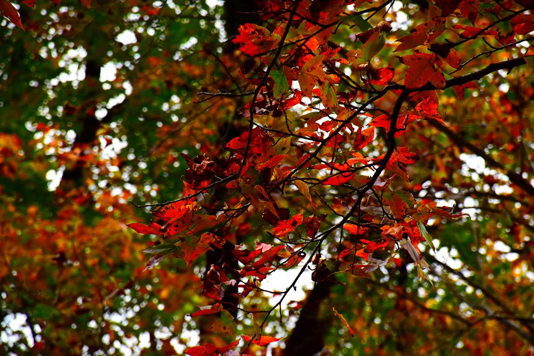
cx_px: 267
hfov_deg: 9.8
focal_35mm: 210
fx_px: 3115
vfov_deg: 6.5
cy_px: 178
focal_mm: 140
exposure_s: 1/640
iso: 1250
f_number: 6.3
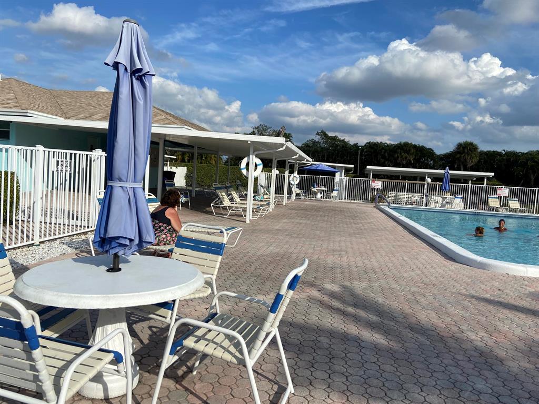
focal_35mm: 26
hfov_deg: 67.3
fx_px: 405
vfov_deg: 53.1
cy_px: 202
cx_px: 270
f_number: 1.8
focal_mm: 4.25
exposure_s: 1/4608
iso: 32
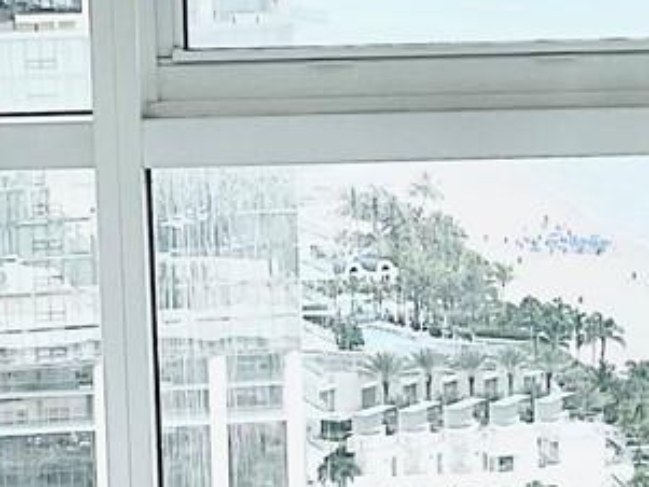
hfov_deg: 12.8
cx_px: 496
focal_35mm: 154
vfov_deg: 9.6
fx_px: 2888
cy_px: 235
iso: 16
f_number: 1.8
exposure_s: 1/642
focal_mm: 3
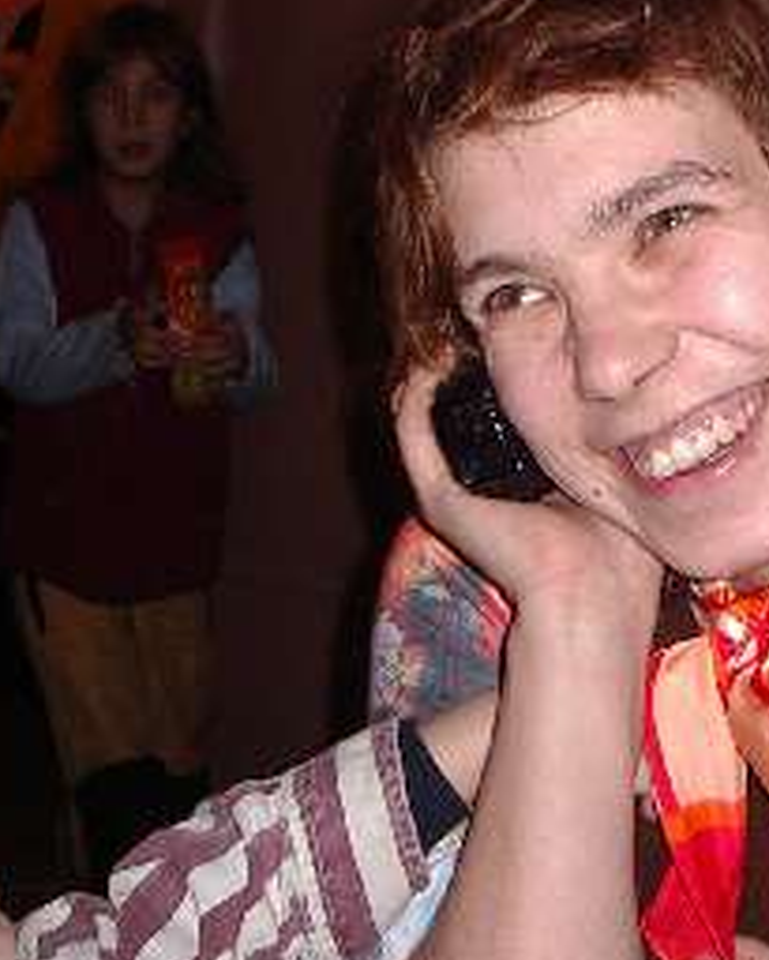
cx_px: 679
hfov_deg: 17.4
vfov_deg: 21.8
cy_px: 251
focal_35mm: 87
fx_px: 2474
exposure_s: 1/60
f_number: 4.8
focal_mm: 5.8
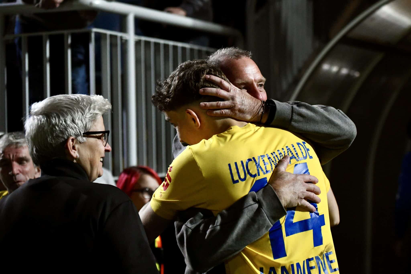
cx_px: 206
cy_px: 137
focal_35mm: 78
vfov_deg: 17.5
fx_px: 890
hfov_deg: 26.0
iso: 8000
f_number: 2.8
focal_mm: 78
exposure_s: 1/1600
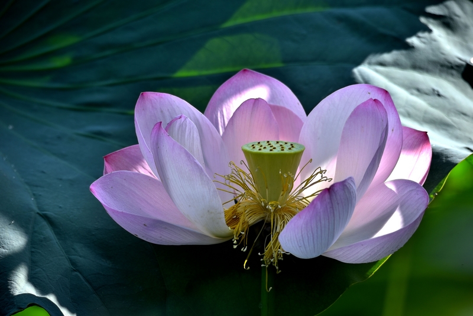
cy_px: 158
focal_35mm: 500
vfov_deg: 2.8
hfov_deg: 4.1
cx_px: 236
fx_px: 6571
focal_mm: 500
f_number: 11
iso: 100
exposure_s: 1/100
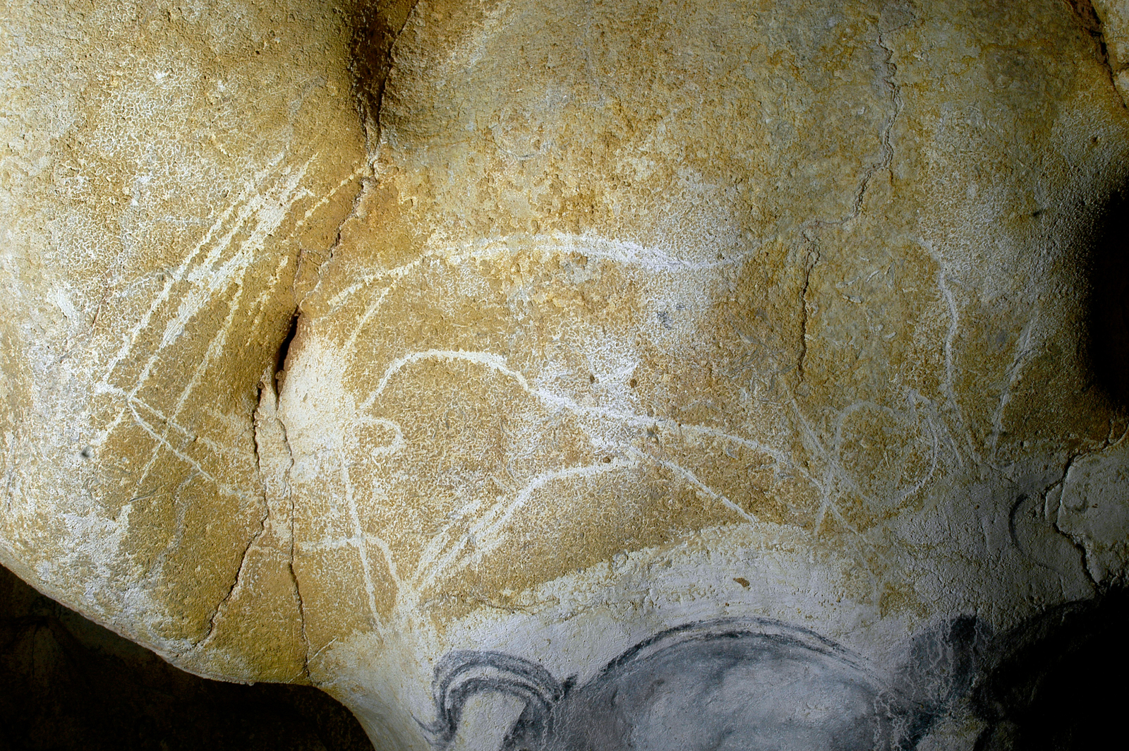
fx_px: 1316
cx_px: 564
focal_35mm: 42
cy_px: 376
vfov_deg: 31.8
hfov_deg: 46.4
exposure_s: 1/60
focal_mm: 28
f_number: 10
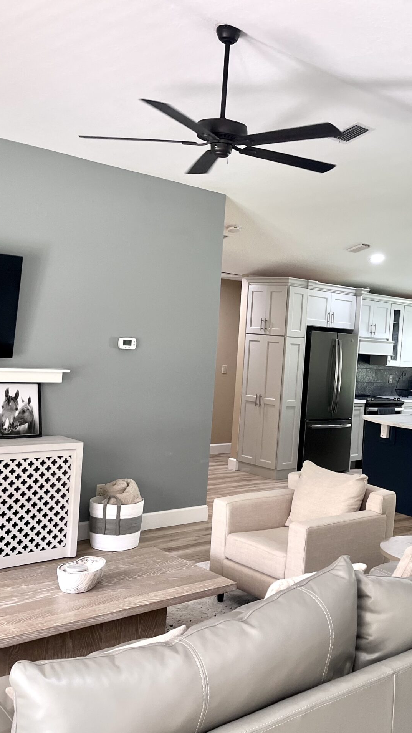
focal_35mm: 38
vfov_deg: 52.8
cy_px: 366
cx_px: 328
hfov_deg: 30.5
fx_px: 738
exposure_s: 1/120
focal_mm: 5.1
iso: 125
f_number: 1.6
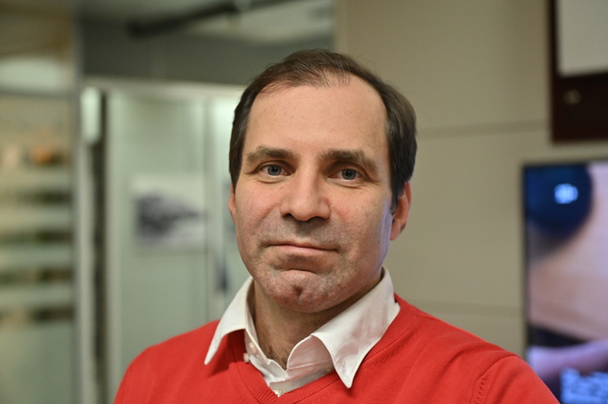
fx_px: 1046
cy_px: 202
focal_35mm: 62
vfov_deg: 21.9
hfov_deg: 32.4
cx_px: 304
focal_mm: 62
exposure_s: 1/320
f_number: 4.5
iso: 3200
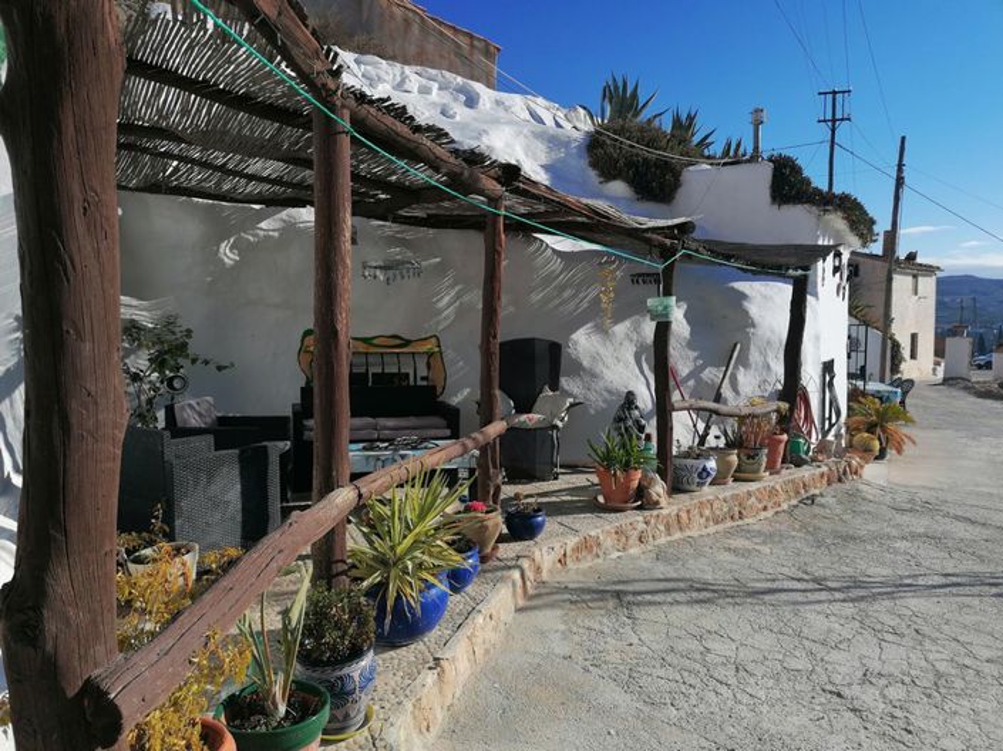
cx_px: 502
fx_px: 782
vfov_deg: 51.3
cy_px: 376
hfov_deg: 65.3
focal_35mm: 27
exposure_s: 1/2299
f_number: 1.8
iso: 50
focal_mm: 4.75
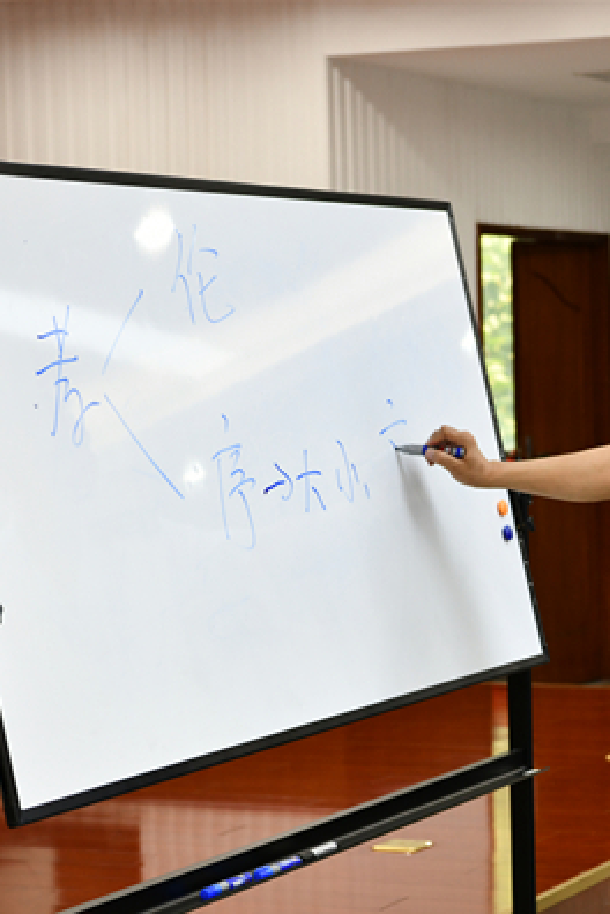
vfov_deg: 19.3
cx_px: 506
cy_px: 458
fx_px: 2694
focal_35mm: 106
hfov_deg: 12.8
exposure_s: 1/100
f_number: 5
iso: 1000
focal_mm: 70
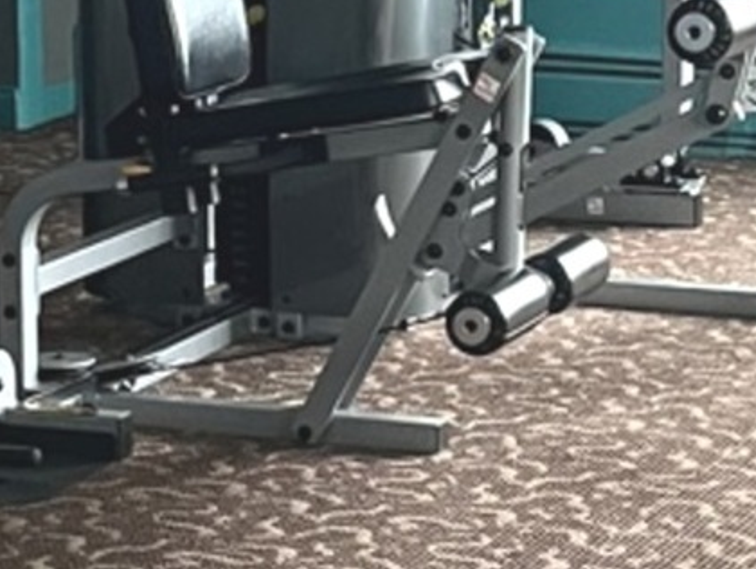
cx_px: 372
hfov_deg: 22.0
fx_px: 1946
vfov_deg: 14.8
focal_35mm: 89
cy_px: -402
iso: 400
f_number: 1.5
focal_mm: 5.7
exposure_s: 1/60
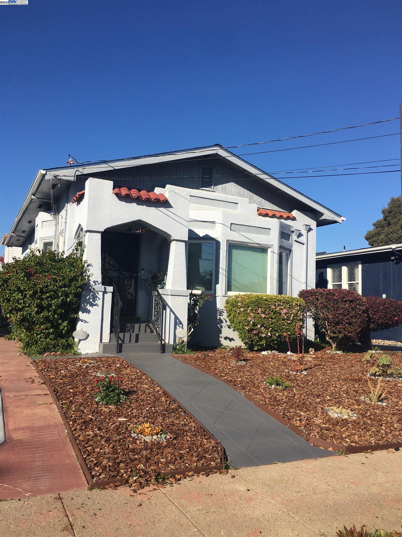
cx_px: 201
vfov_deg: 61.7
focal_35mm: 29
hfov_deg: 48.2
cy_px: 268
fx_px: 449
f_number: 2.2
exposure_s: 1/2079
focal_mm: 4.15
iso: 25
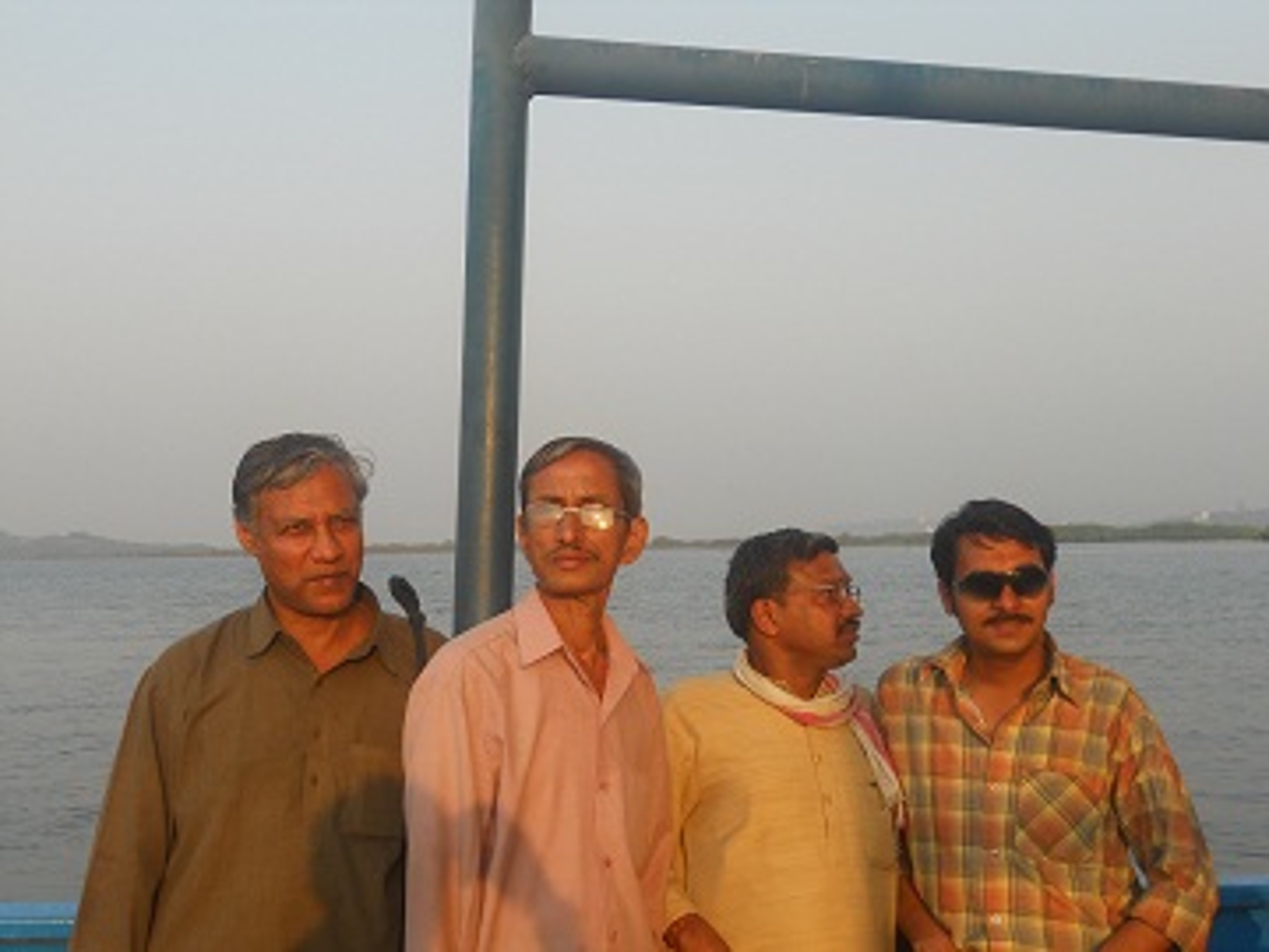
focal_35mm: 41
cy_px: 476
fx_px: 1503
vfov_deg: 35.1
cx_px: 634
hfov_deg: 45.8
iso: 80
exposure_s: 1/250
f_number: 3.2
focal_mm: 7.3
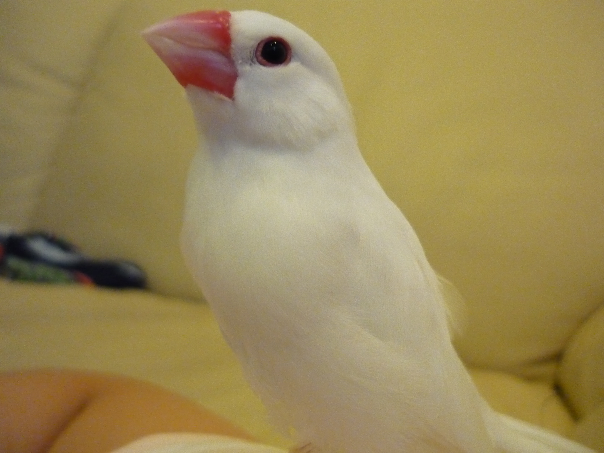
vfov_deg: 42.9
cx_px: 302
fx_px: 576
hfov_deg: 55.4
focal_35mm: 33
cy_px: 226
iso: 800
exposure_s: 1/50
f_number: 2.8
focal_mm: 5.5
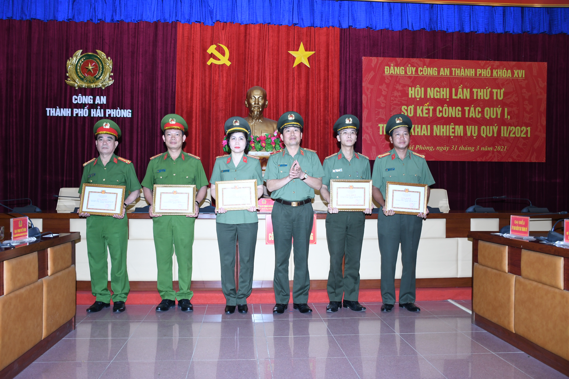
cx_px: 284
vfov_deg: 43.6
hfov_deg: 61.9
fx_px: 474
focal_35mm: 30
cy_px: 190
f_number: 3.5
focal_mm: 20
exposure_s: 1/200
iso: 640
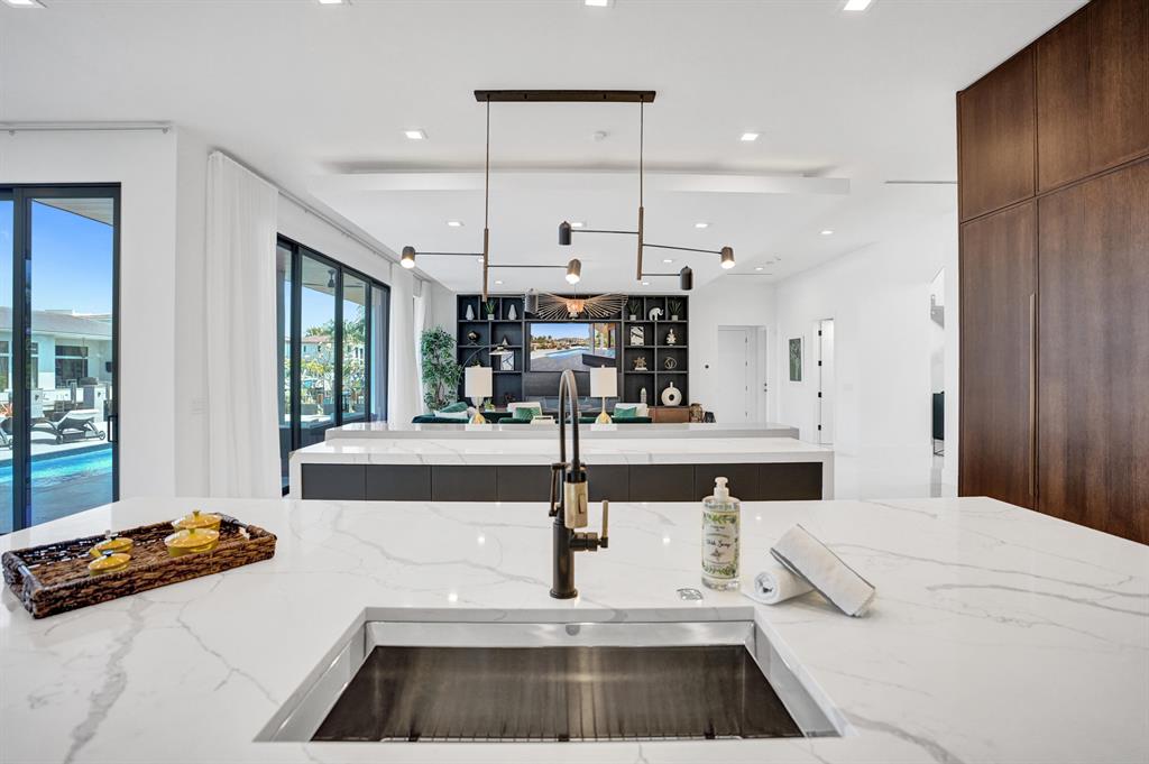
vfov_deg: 73.7
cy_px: 382
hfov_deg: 96.8
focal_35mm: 16
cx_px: 574
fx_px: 510
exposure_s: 1/500
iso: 1600
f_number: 3.5
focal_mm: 16
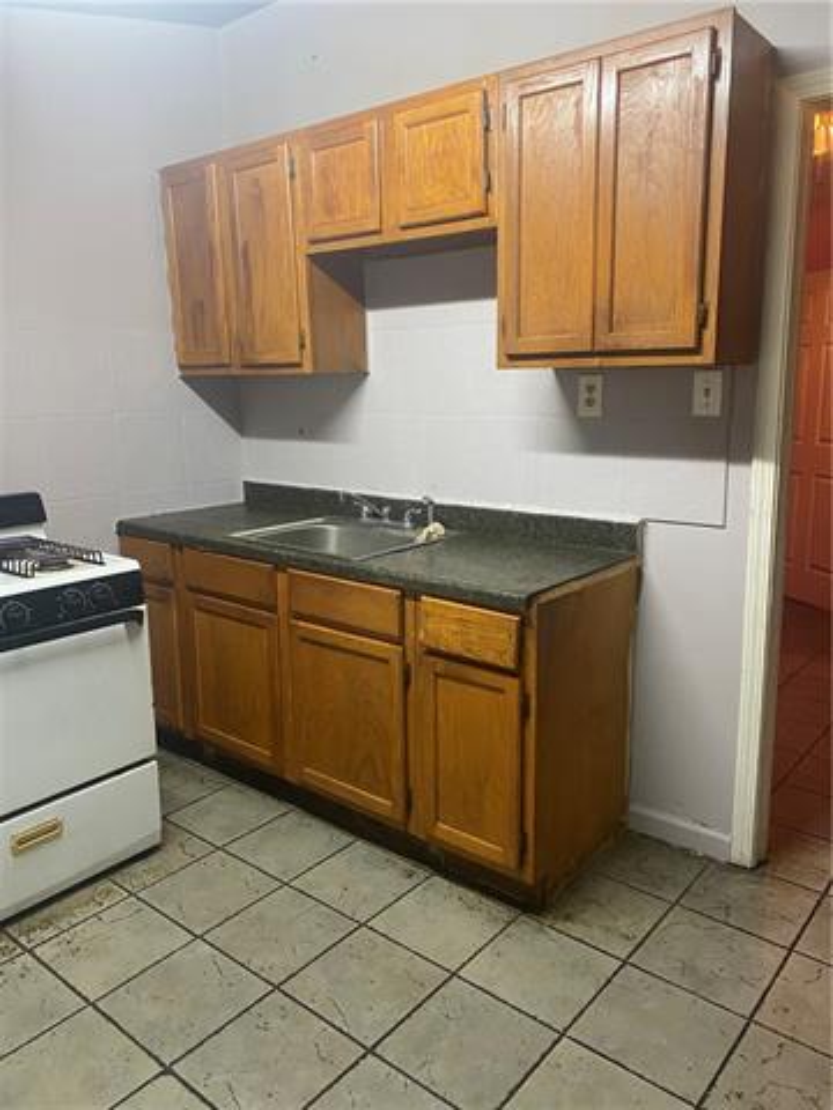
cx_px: 416
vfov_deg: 67.3
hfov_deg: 53.1
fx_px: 834
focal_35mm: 26
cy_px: 555
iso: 320
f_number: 1.8
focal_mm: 4.25
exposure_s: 1/60
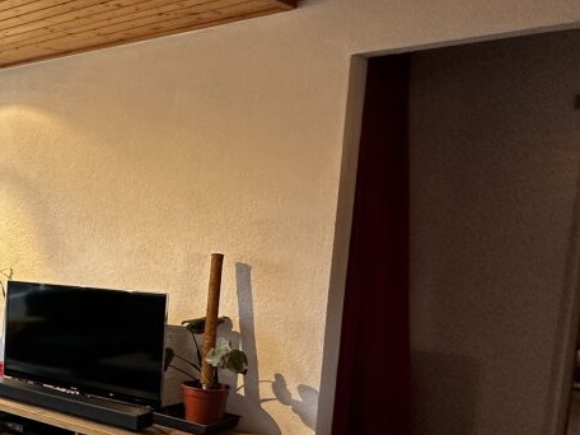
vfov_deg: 33.1
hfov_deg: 33.8
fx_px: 720
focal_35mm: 43
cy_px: 308
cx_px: -144
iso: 200
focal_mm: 2.22
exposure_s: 1/100
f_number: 2.2
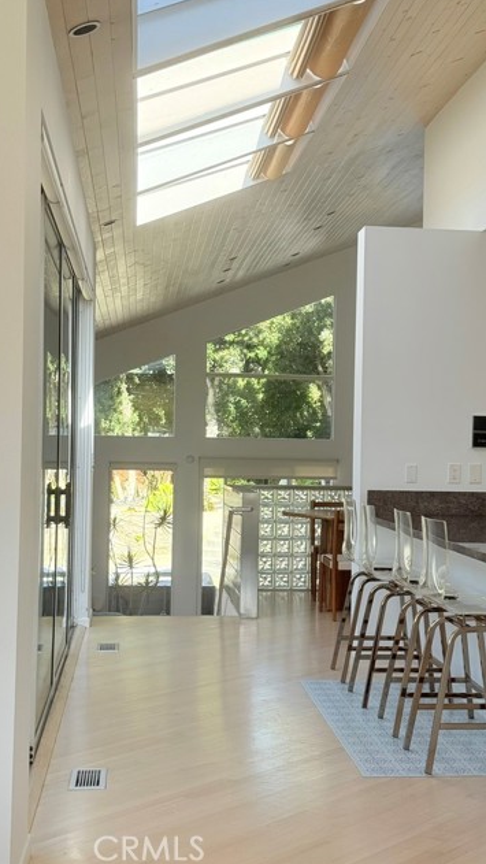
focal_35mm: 53
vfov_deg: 39.2
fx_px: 1214
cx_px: 312
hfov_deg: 22.6
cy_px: 430
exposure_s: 1/466
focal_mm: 6.76
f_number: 1.78
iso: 80
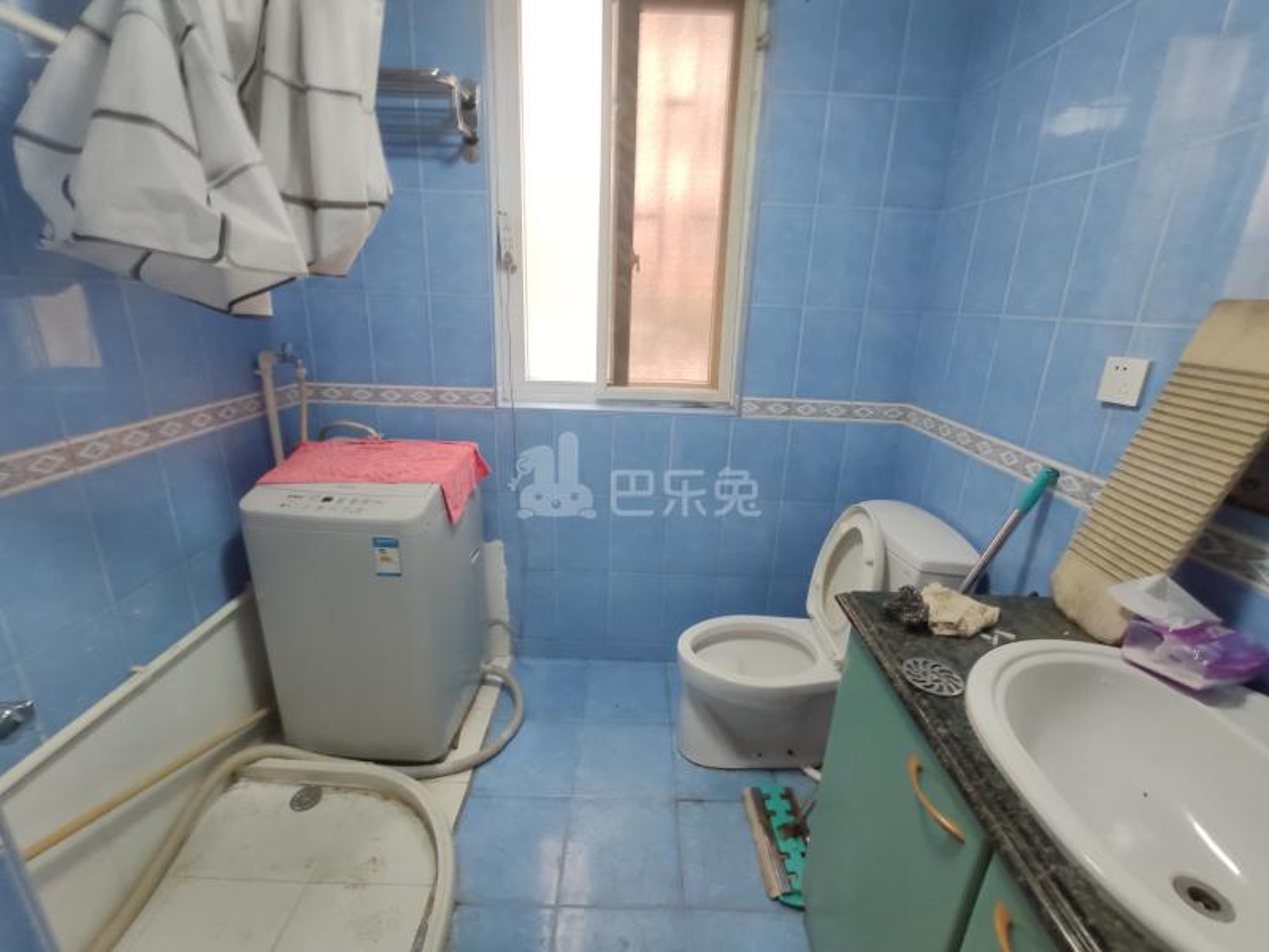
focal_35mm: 15
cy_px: 476
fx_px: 550
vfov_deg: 81.7
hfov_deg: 98.2
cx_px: 634
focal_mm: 2.04
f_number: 2.4
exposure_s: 1/25
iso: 318
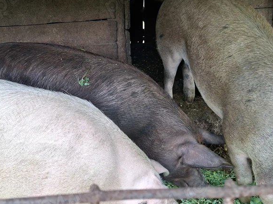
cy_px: 105
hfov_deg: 46.3
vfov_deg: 35.9
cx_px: 99
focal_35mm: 40
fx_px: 315
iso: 80
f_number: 1.8
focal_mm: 5.54
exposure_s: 1/100
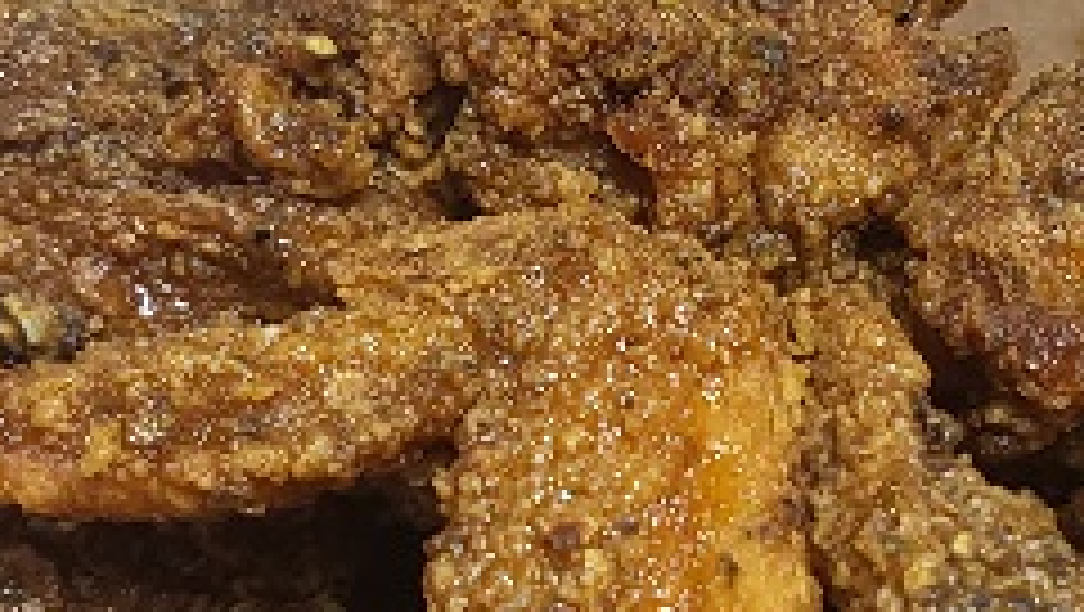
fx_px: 2704
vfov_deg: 12.9
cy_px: 364
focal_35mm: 94
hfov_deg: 22.6
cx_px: 715
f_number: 1.8
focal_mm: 4.25
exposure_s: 1/120
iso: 200
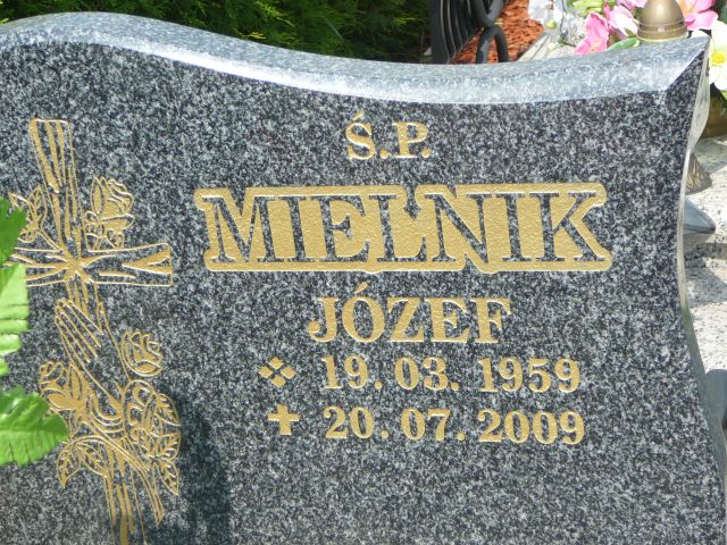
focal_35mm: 87
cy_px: 272
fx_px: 1827
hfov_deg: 22.5
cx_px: 364
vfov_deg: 17.0
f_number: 3.8
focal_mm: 13
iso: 80
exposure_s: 1/500
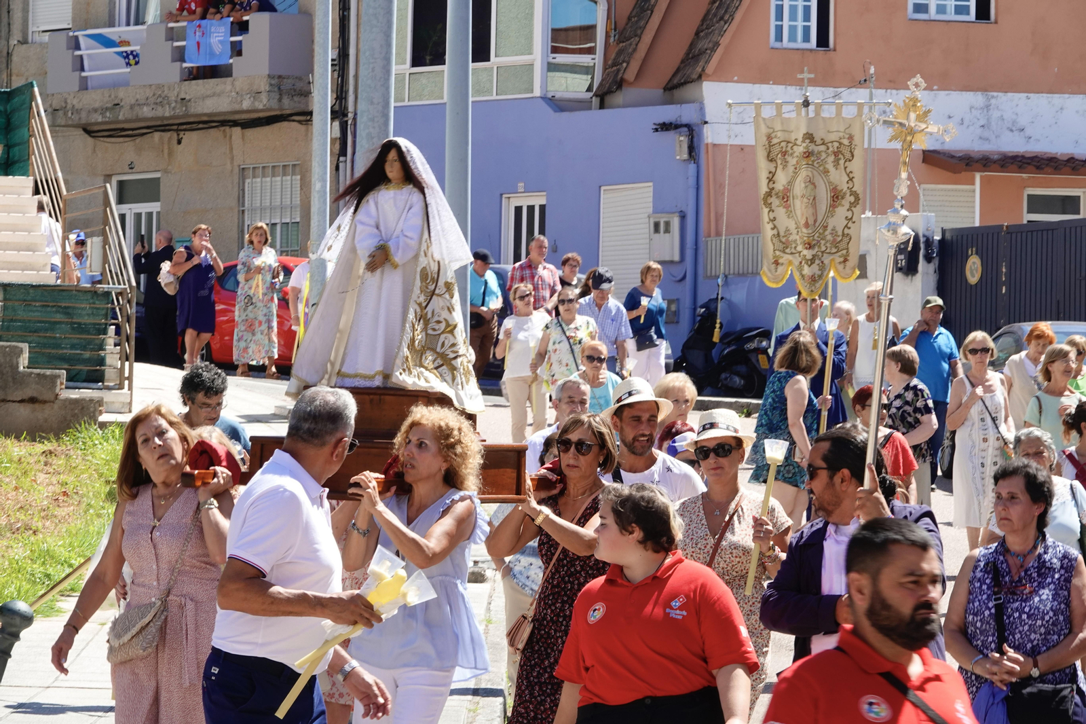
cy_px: 362
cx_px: 543
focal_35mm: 200
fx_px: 6032
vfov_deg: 6.9
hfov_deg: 10.3
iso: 100
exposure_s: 1/100
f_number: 9
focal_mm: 73.24
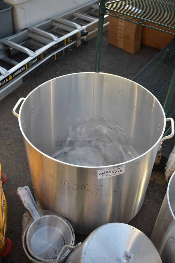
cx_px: 88
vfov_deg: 49.5
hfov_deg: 34.3
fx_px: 284
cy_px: 132
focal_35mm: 39
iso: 100
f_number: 5
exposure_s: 1/125
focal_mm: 26
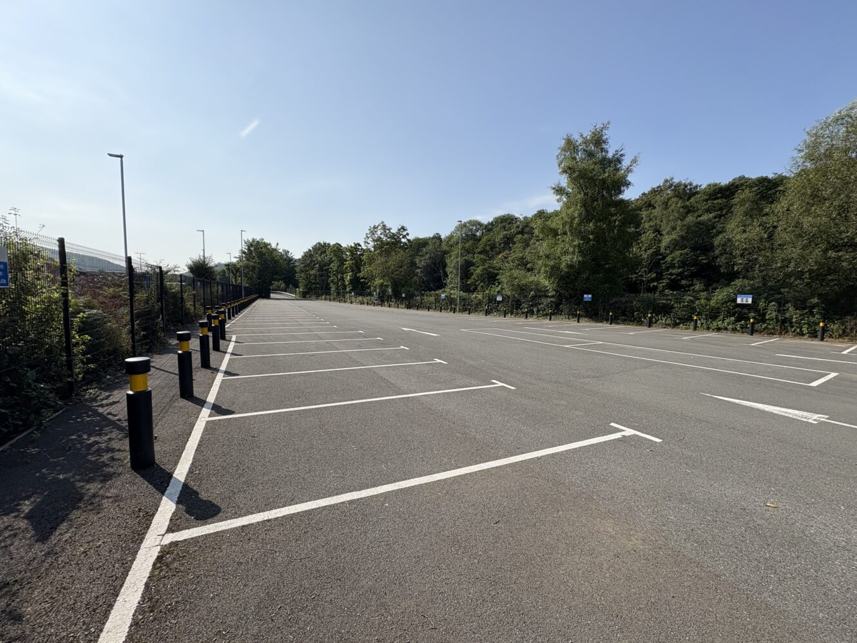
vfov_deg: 85.7
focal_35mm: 14
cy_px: 322
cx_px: 428
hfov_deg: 102.1
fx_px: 347
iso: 50
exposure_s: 1/1789
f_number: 2.2
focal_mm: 2.22
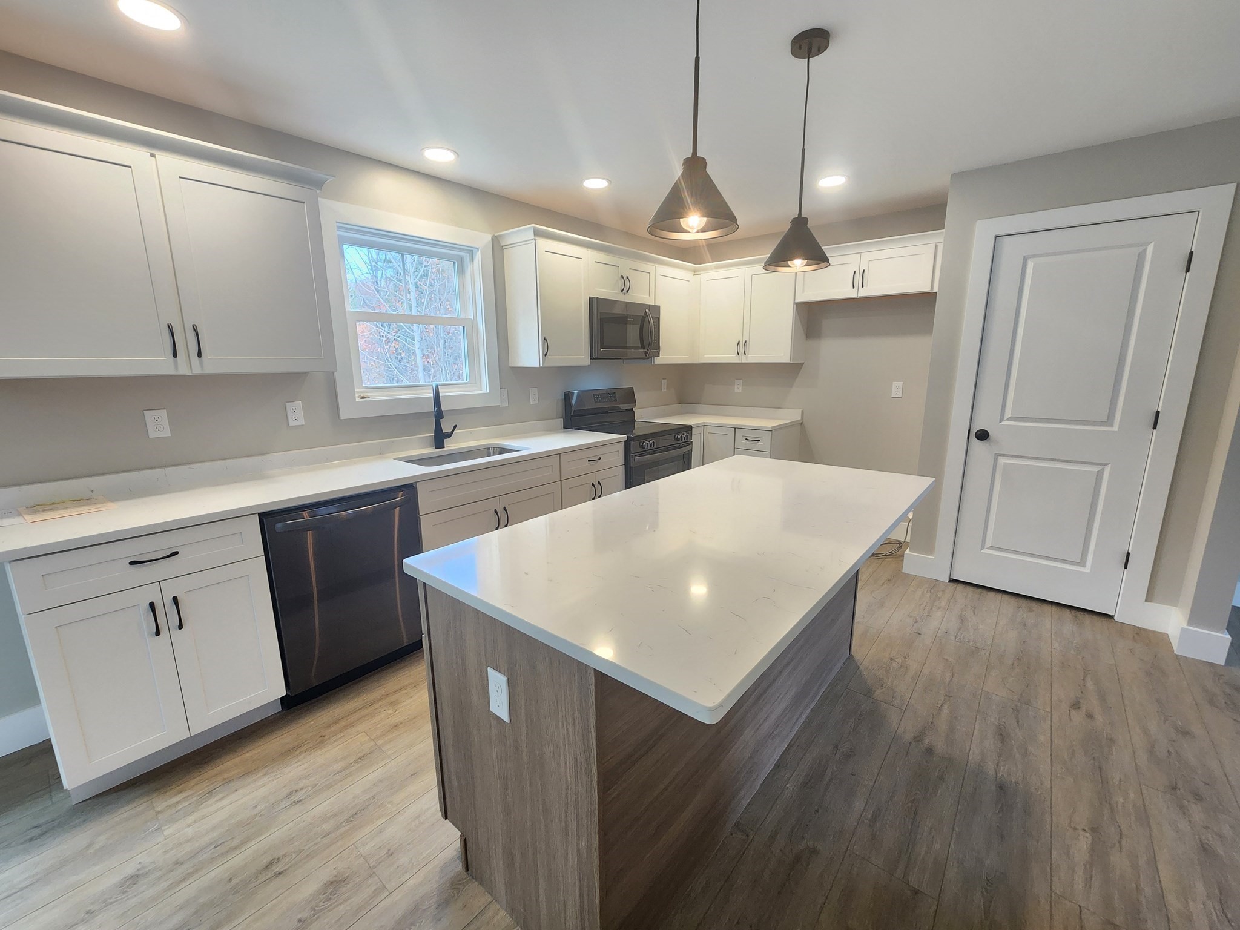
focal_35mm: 13
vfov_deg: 89.9
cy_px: 465
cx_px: 620
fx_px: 466
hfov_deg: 106.2
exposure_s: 1/60
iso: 200
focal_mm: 2.2
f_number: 2.2
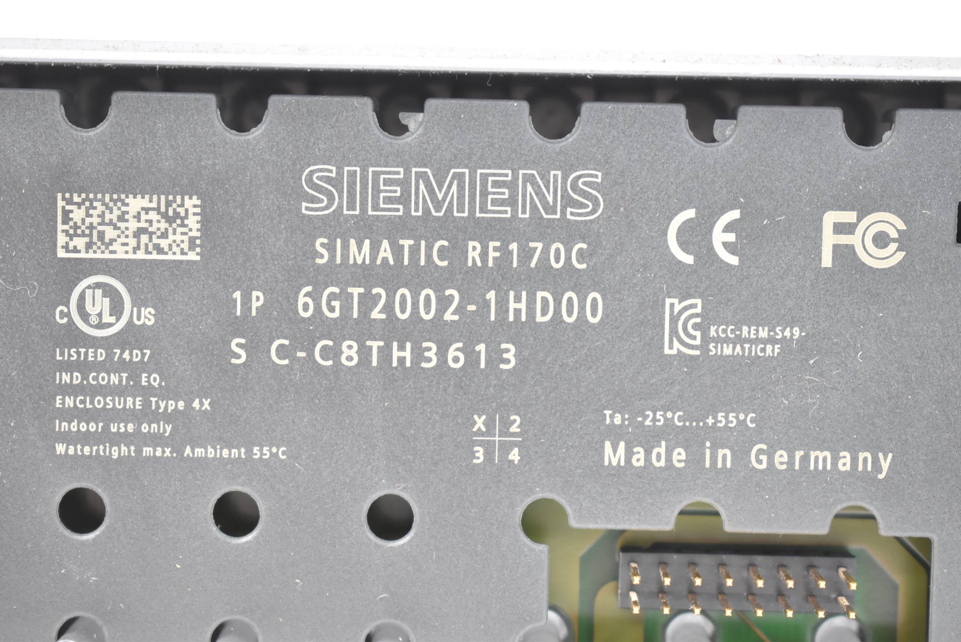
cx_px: 480
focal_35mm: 75
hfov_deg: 27.0
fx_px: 2004
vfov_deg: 18.2
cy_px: 321
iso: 2500
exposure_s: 1/80
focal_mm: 50
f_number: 5.6
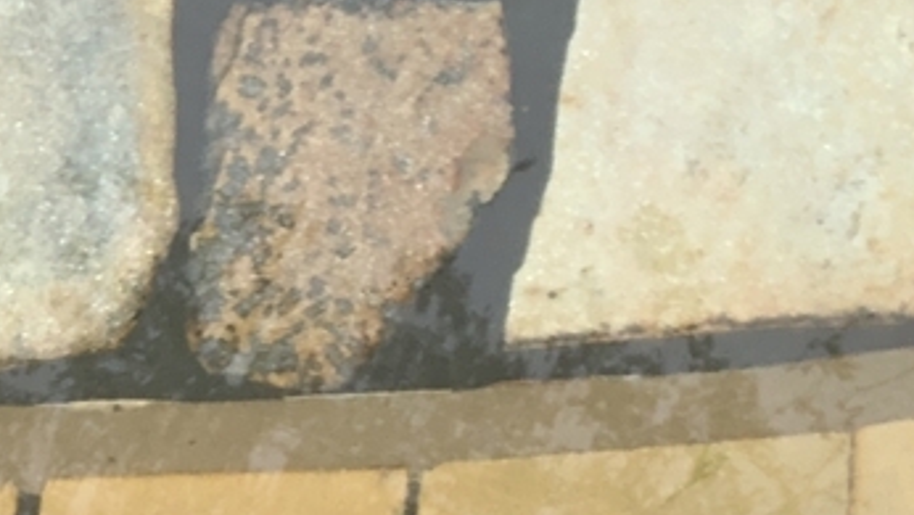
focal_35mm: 129
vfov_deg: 9.0
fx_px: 3128
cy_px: 964
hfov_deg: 16.3
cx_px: -24
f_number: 2.2
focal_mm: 2.87
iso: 20
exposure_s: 1/454
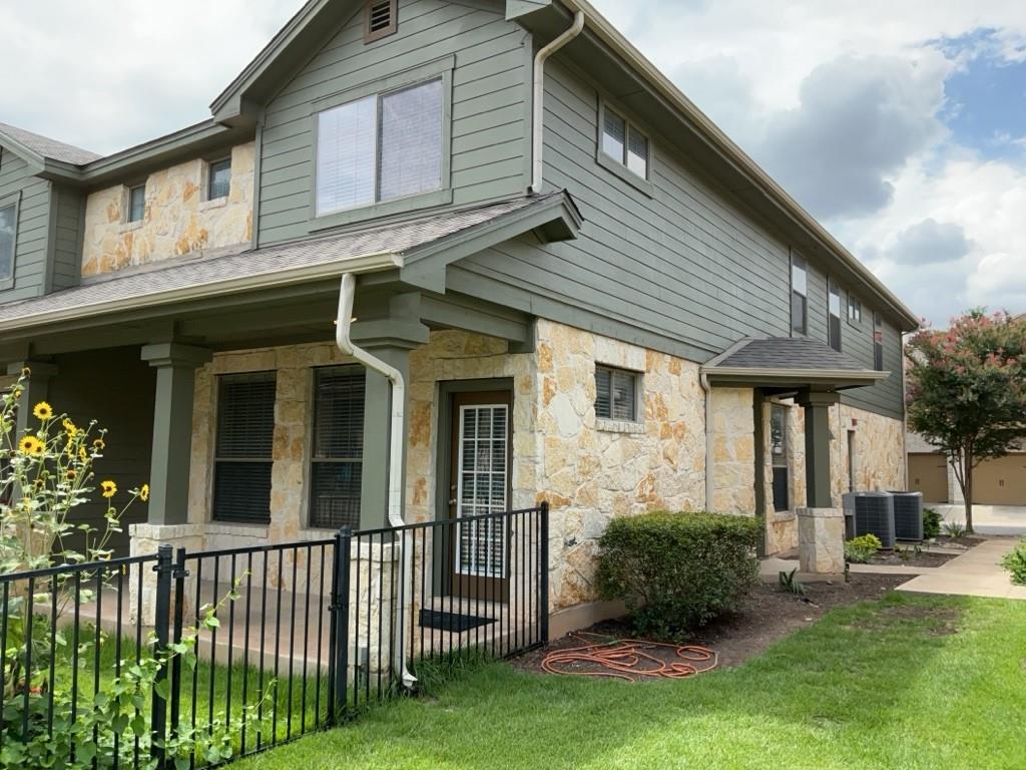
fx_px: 800
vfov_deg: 51.4
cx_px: 513
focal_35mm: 27
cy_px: 385
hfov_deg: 65.3
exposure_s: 1/816
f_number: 1.8
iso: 32
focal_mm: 3
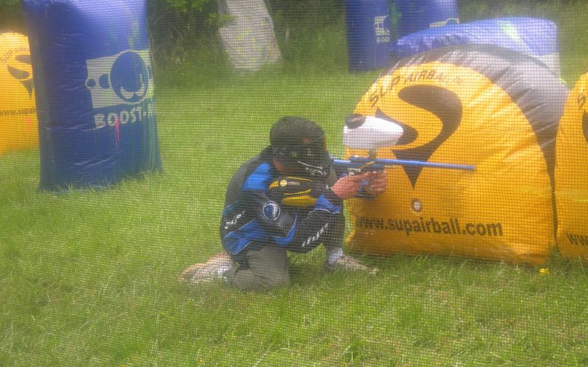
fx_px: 1410
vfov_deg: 14.8
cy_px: 152
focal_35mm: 88
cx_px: 293
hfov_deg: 23.5
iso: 50
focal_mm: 17
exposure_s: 1/90.7
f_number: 4
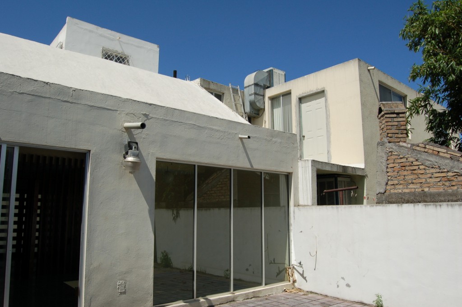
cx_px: 231
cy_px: 154
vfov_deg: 47.9
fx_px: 346
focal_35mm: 27
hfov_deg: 67.4
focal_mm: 18
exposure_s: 1/500
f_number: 11
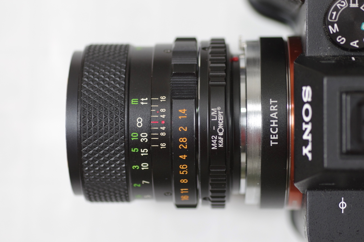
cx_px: 182
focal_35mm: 105
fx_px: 1062
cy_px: 121
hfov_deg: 19.5
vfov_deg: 13.0
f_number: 3.2
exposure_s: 1/40
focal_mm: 70
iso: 800
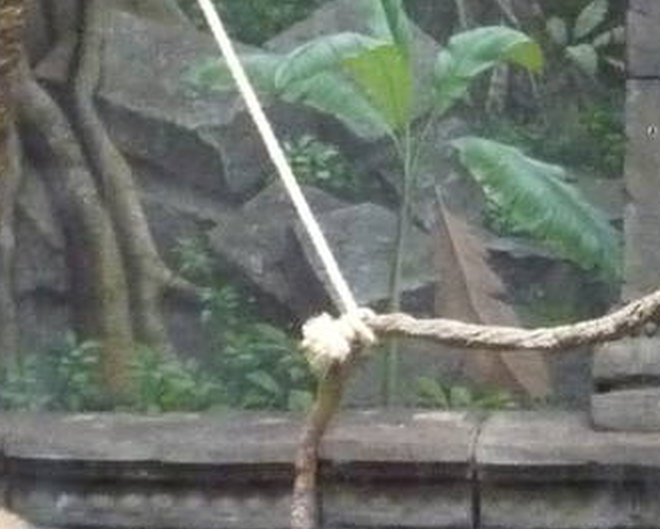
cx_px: 674
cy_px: 252
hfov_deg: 14.3
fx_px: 2579
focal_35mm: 132
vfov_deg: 11.7
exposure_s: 1/25
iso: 800
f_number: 3.3
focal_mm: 4.7
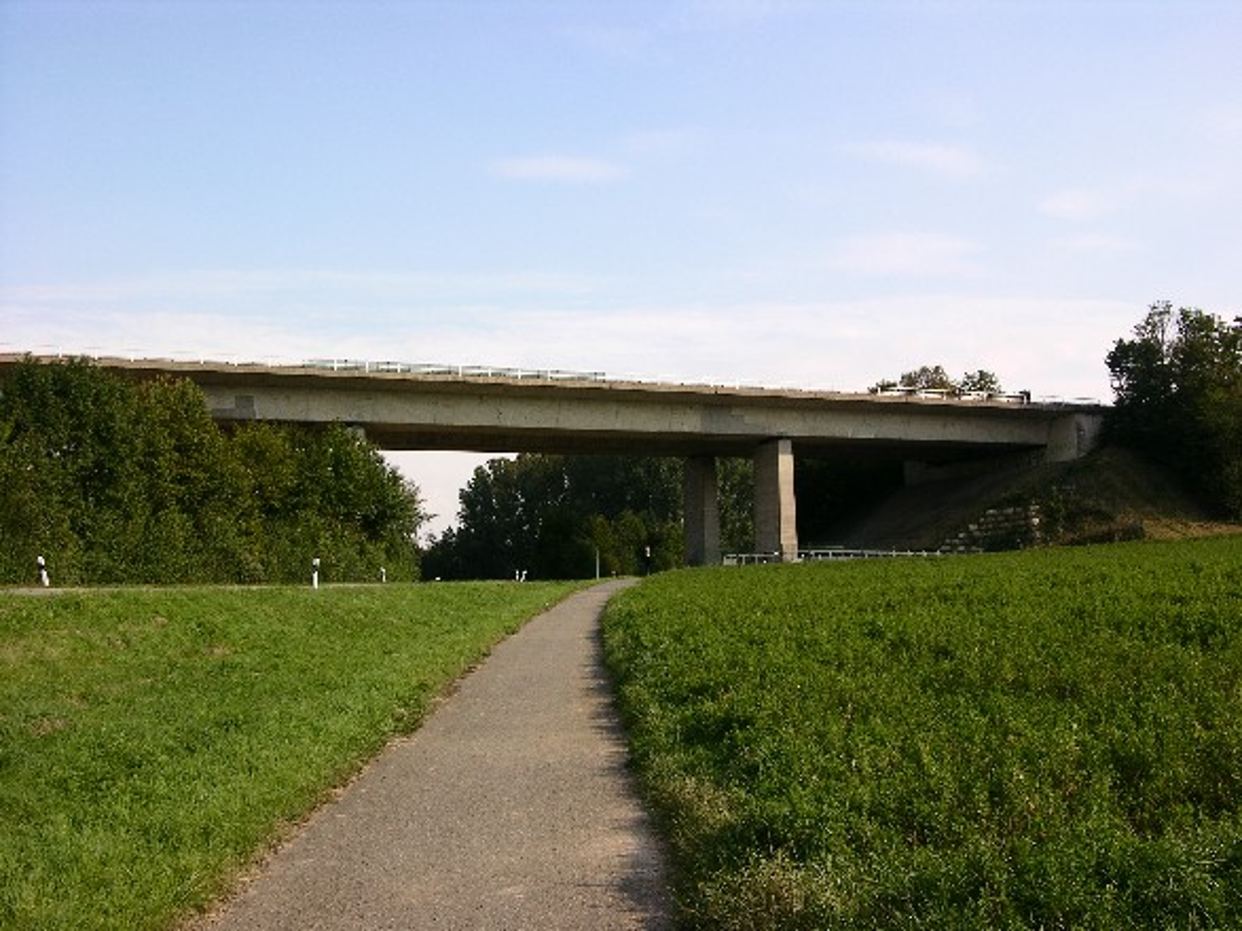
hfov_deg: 52.6
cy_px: 466
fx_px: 1256
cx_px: 621
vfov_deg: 40.7
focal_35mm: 35
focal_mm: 8.9
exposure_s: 1/108
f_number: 7.1
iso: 50
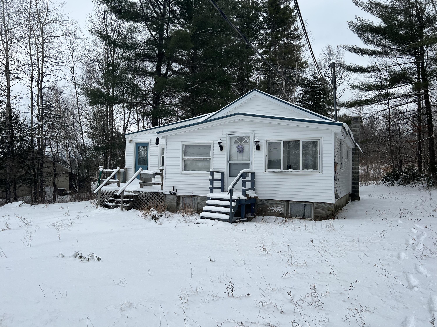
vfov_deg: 53.1
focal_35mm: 26
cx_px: 218
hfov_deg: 67.3
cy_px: 164
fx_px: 328
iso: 50
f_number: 1.5
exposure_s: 1/2994
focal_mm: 5.7
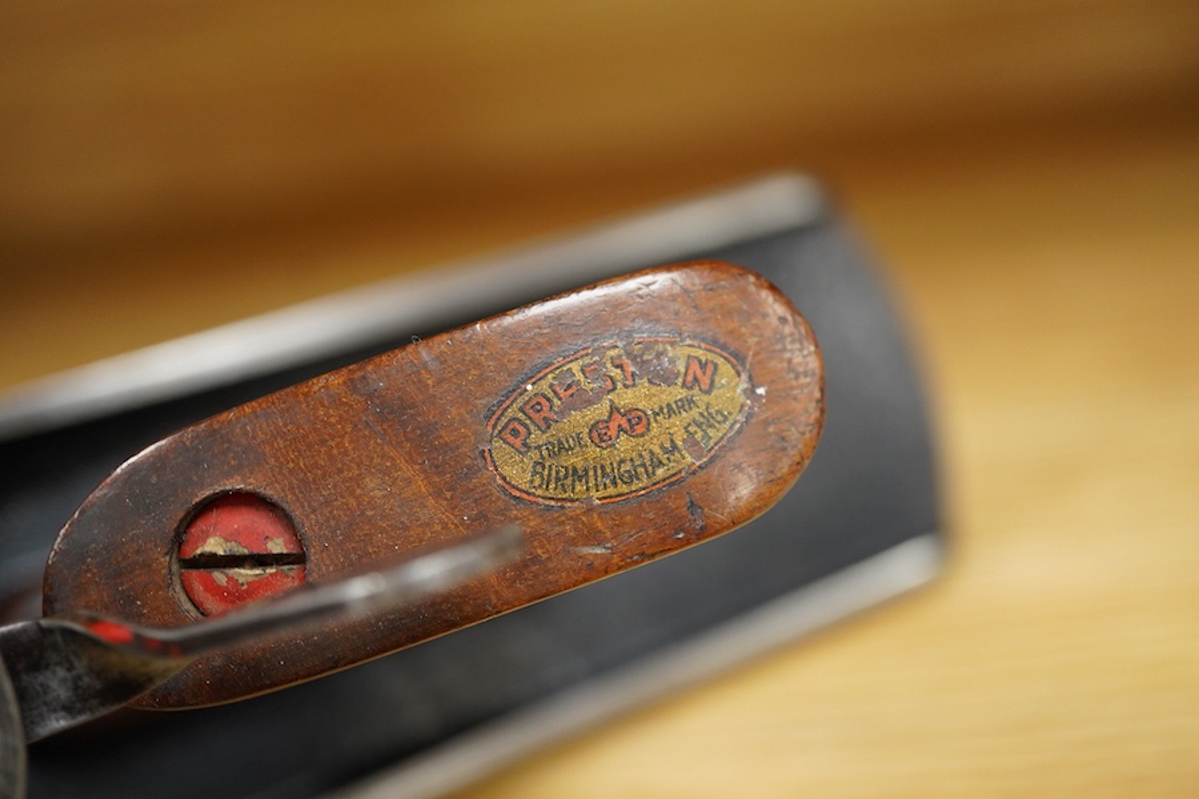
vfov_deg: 29.9
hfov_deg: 43.6
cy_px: 400
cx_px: 600
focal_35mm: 45
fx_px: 1499
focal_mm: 30
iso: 1250
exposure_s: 1/125
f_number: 3.5
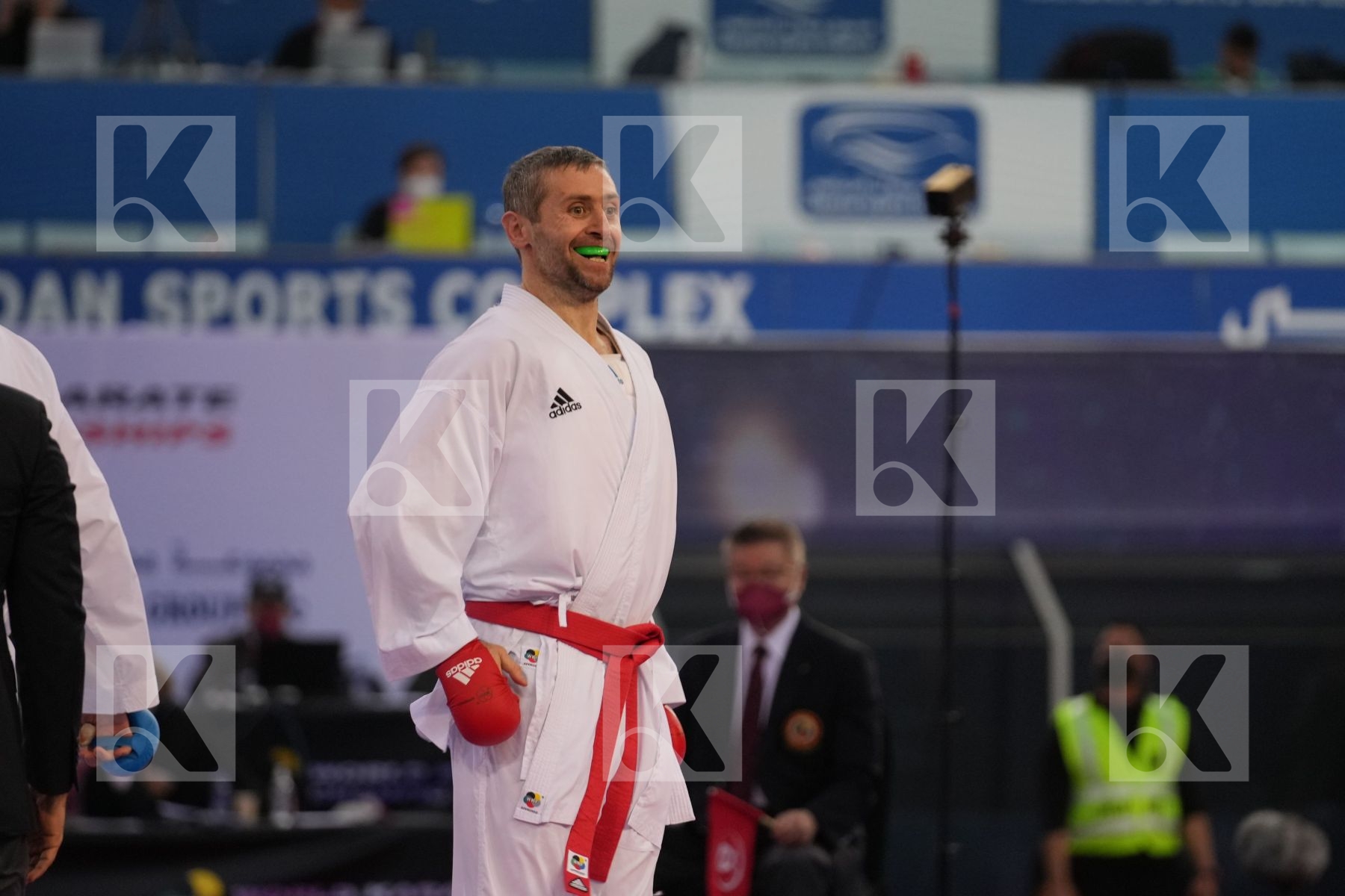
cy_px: 448
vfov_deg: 5.0
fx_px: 10311
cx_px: 672
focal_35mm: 276
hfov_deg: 7.5
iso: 1600
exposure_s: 1/1000
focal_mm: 184
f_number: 2.8
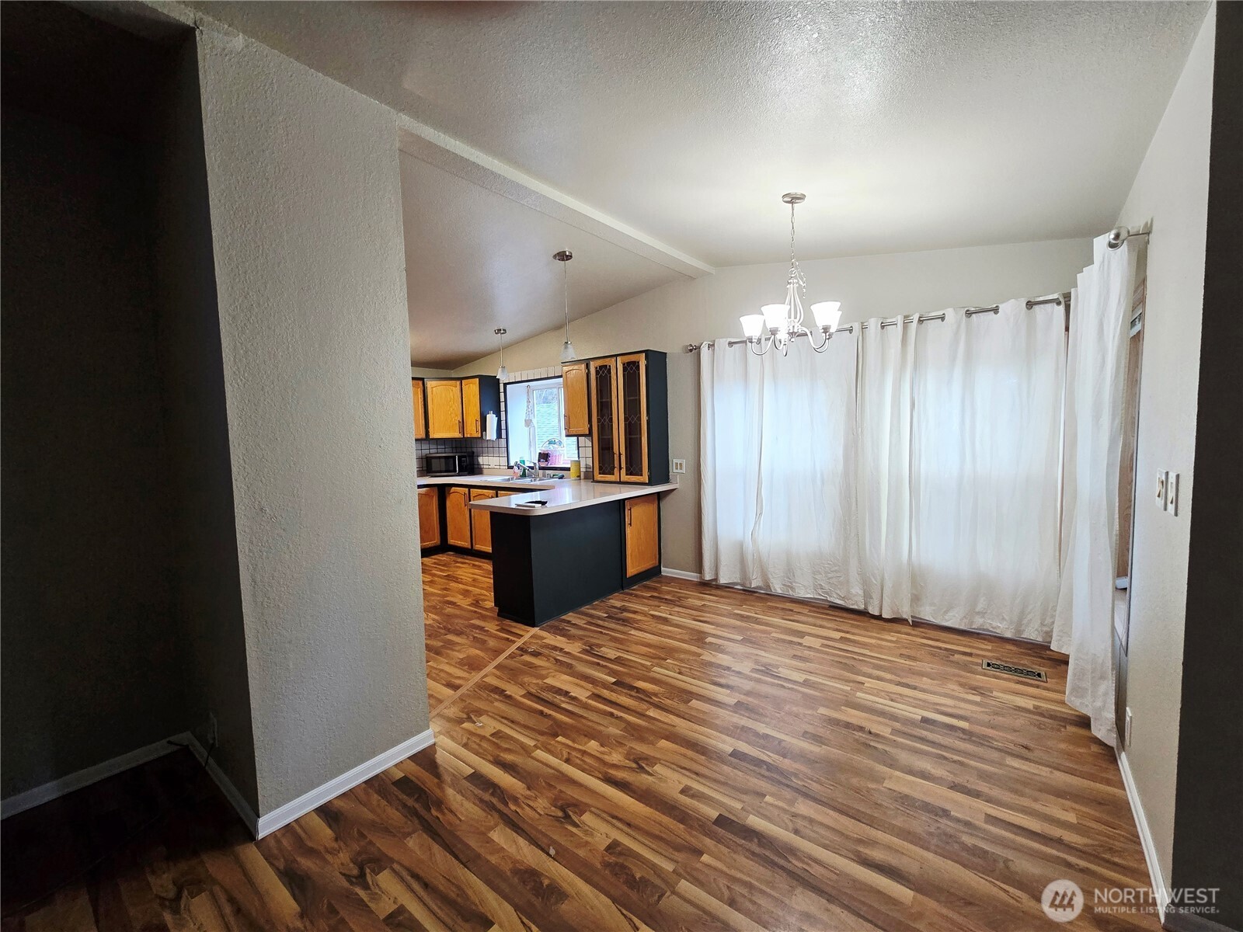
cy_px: 466
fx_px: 467
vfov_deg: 89.9
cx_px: 622
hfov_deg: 106.2
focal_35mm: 13
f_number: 2.2
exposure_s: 1/60.2
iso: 200
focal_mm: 2.2
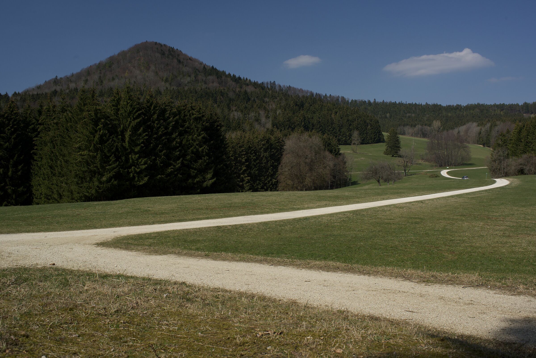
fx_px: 596
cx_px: 268
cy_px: 179
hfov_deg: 48.4
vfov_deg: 33.4
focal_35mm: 40
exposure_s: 1/80
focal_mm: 40
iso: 100
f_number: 10
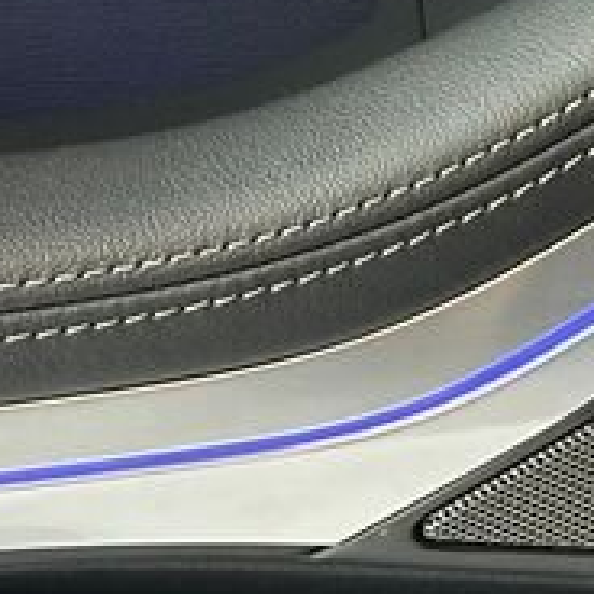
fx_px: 4582
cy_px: -255
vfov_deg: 7.3
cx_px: 1136
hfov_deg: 7.2
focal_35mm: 236
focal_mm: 6.86
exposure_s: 1/54
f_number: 1.78
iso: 250
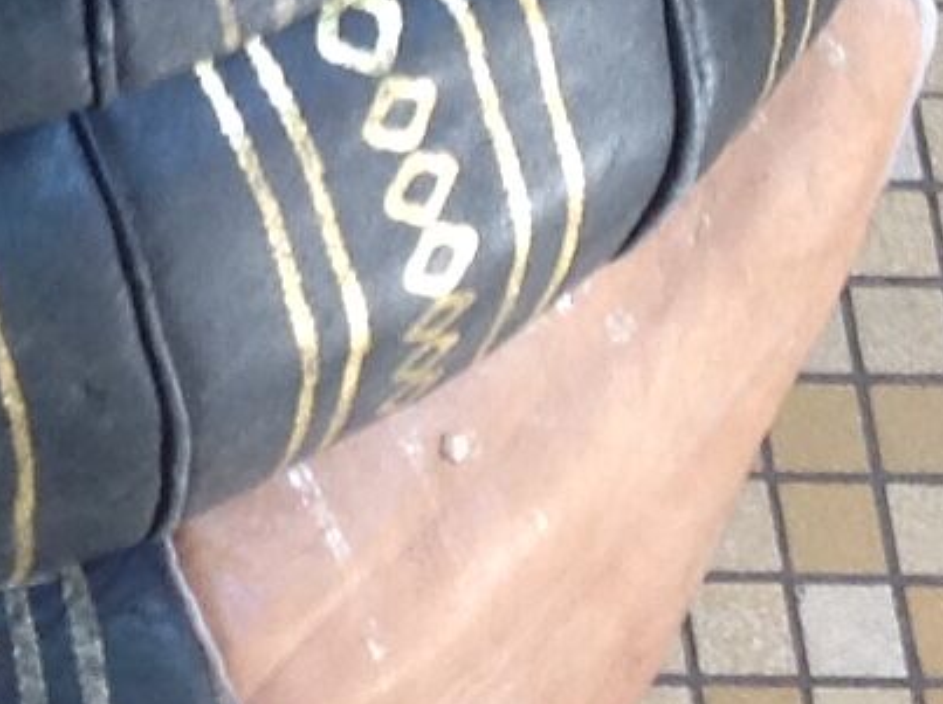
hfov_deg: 8.5
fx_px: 6120
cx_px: -688
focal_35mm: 225
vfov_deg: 6.4
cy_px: -669
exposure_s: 1/15
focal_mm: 4.28
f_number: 2.4
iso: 64
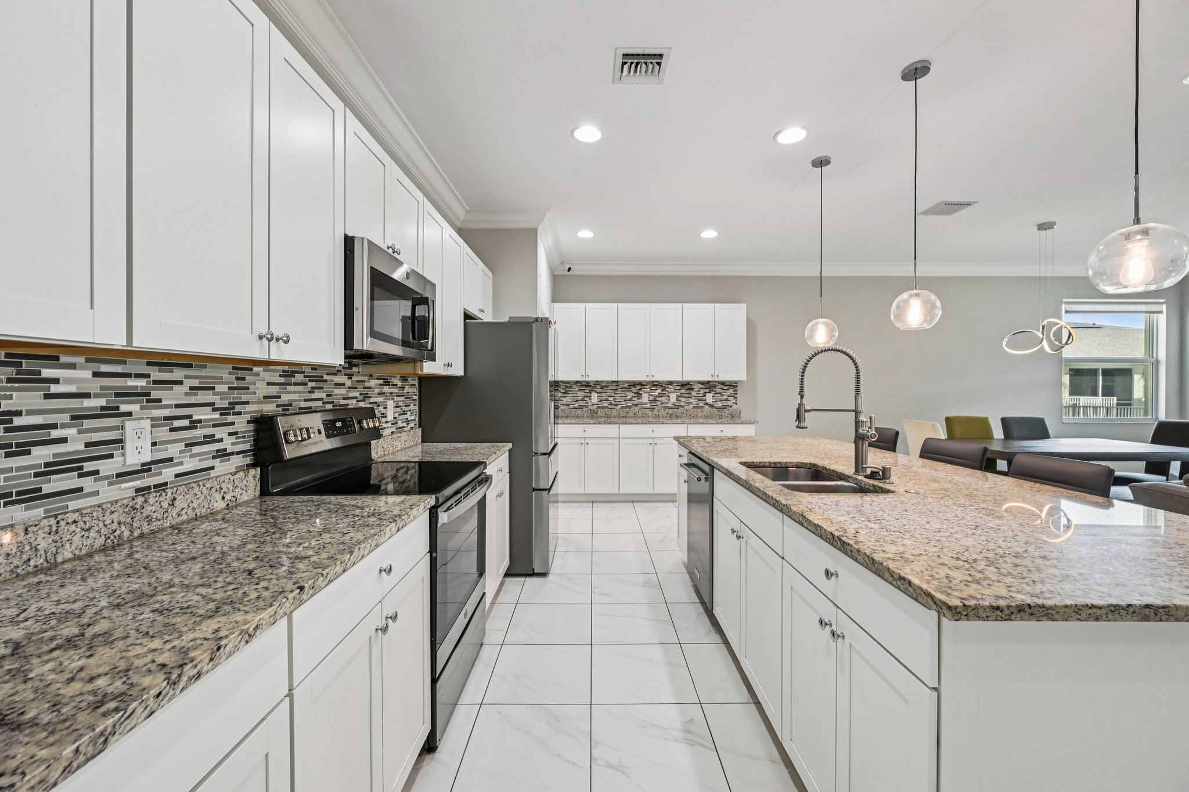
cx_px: 594
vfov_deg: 81.2
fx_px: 462
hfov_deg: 104.3
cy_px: 396
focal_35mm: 14
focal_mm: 14
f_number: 8
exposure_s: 1/60
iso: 1600
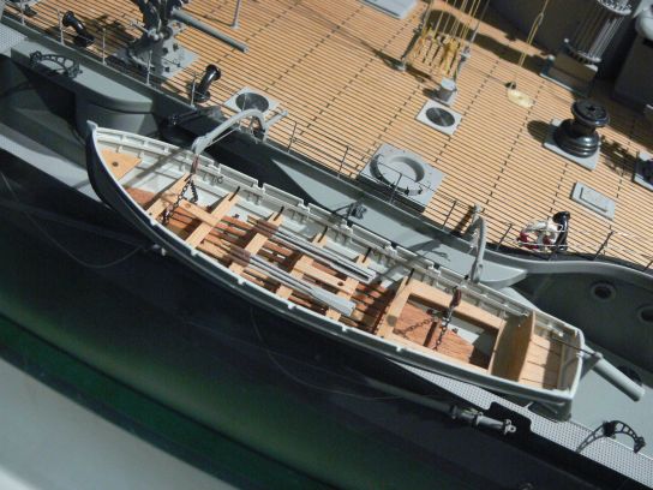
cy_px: 245
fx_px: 660
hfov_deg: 52.6
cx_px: 326
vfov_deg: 40.7
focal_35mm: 35
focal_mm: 7.4
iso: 400
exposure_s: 1/100
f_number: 4
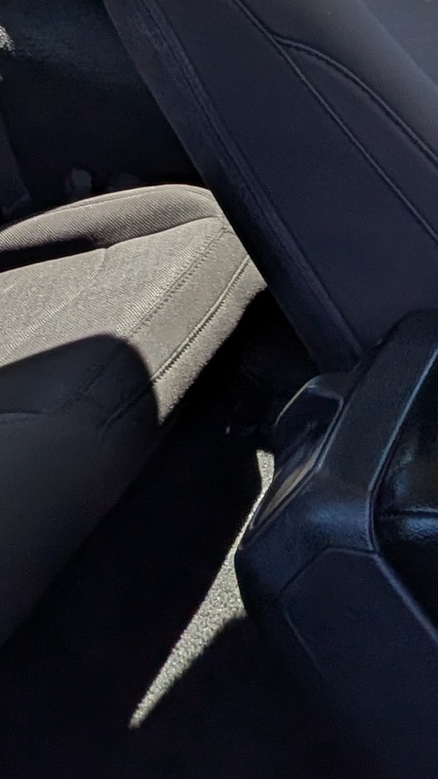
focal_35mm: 53
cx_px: 105
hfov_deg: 22.4
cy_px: -294
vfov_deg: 29.4
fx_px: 1094
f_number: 1.7
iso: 61
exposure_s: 1/193
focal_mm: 2.02
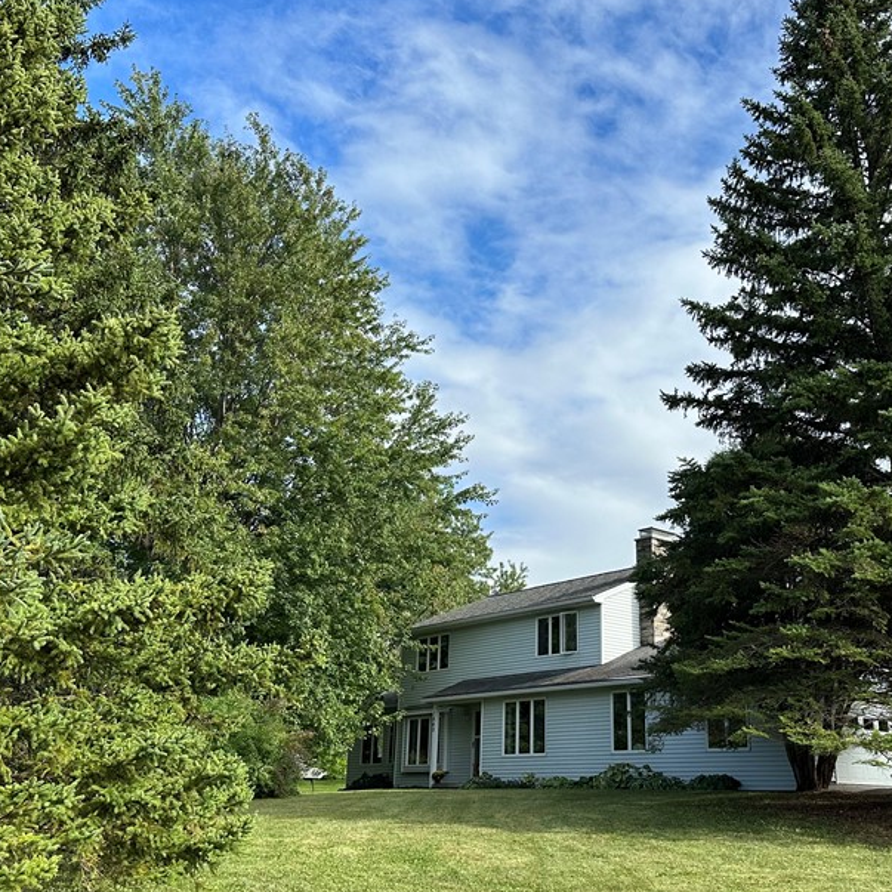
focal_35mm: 36
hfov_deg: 45.8
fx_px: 1050
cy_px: 436
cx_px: 527
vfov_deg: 46.0
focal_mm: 6.86
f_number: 1.78
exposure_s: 1/3058
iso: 80
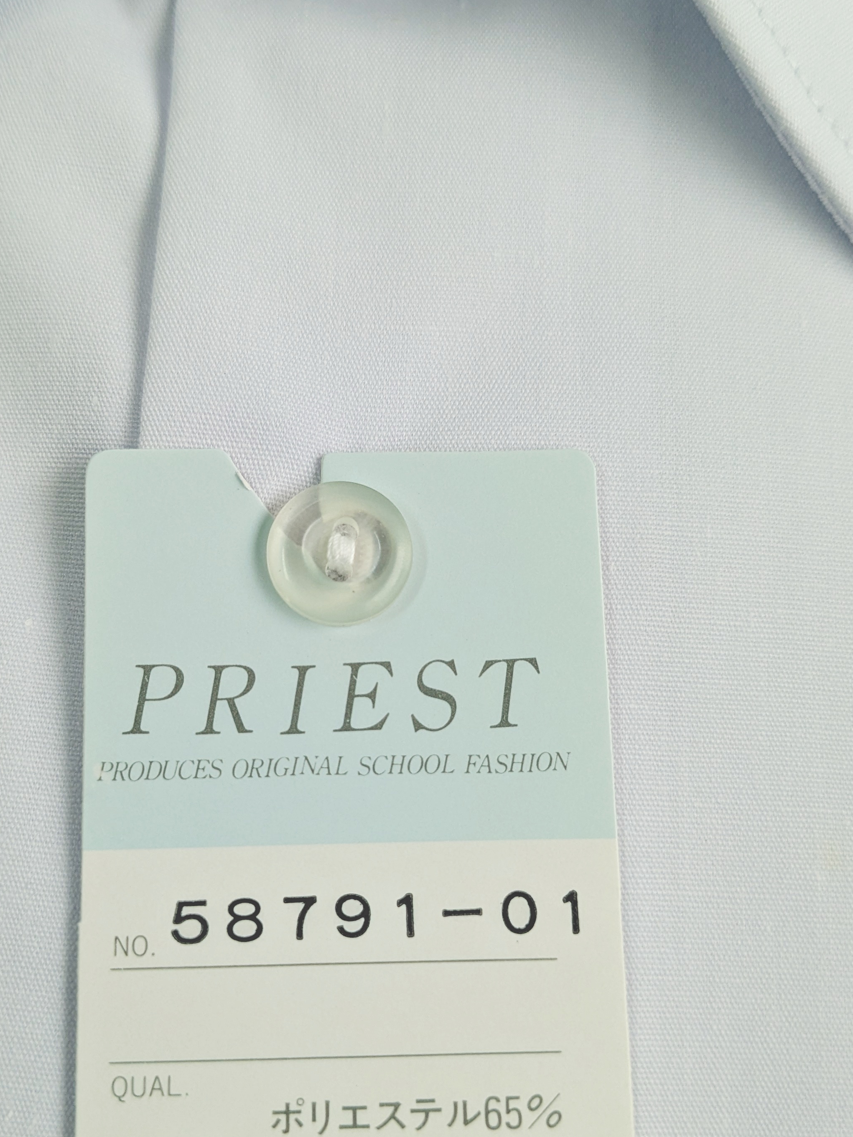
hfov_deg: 35.9
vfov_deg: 46.7
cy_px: 640
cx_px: 367
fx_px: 1314
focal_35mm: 40
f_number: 1.73
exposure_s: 1/99.9
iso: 88
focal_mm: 4.38
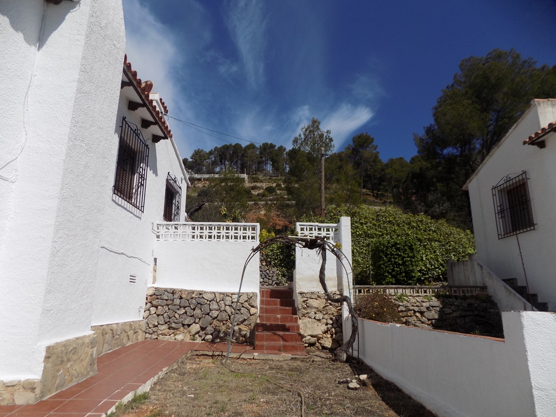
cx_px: 278
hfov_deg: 73.9
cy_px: 208
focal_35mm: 23
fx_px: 369
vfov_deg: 58.9
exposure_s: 1/320
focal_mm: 4
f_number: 9.9
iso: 80
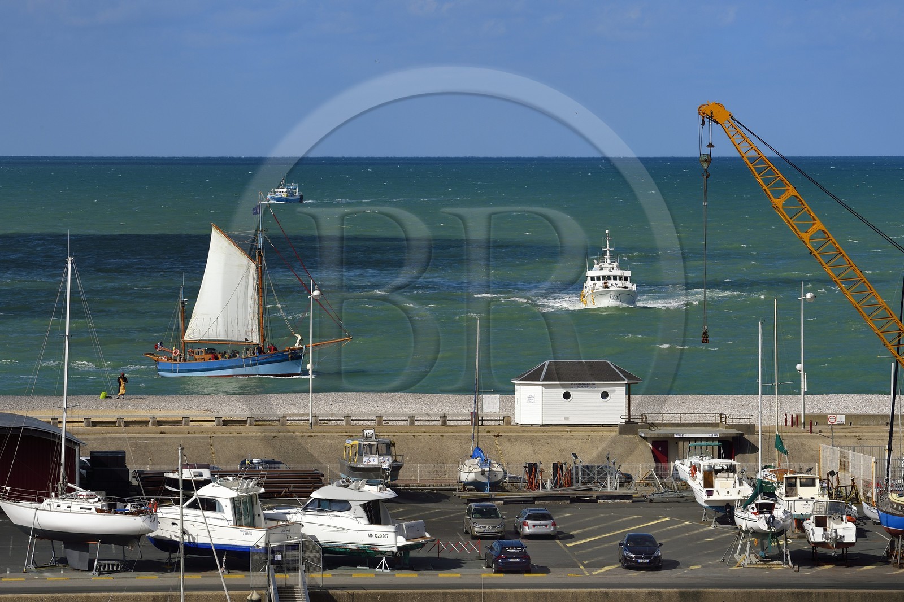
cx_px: 452
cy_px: 301
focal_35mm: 200
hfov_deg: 10.3
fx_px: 5021
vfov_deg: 6.9
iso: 200
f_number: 13
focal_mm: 200
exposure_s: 1/400
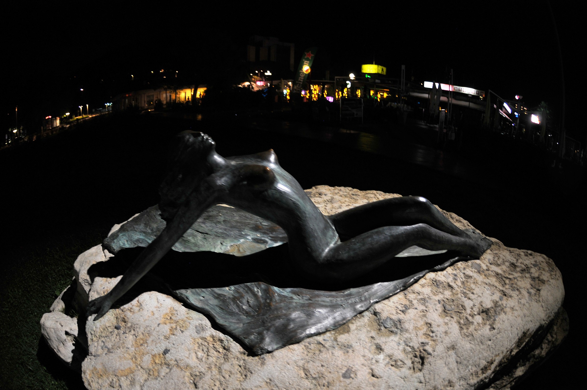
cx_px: 294
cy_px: 195
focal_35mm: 16
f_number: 2.8
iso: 400
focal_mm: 10.5
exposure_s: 1/10
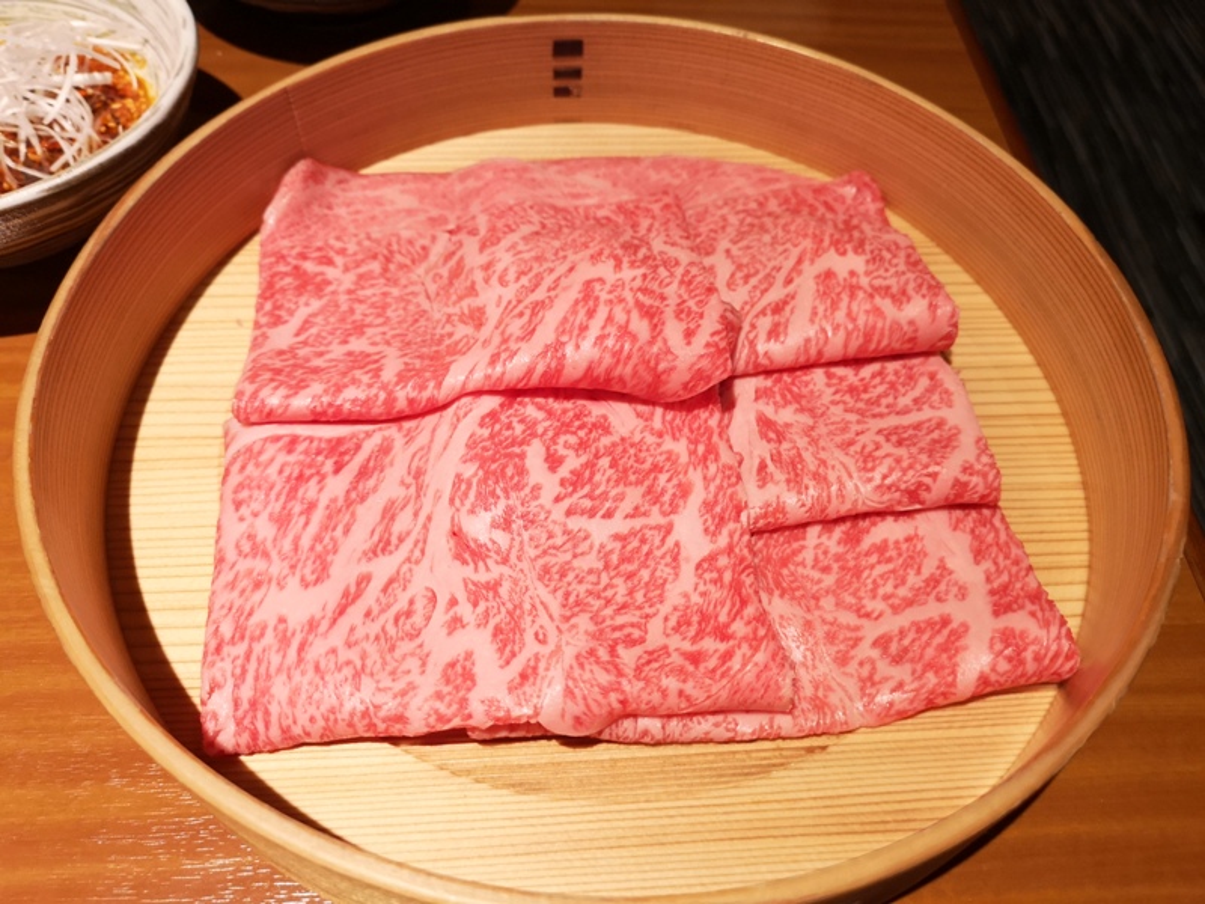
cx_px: 602
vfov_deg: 51.4
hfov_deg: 65.3
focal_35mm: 27
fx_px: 940
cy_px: 452
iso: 200
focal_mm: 3.95
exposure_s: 1/33.3
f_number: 1.8
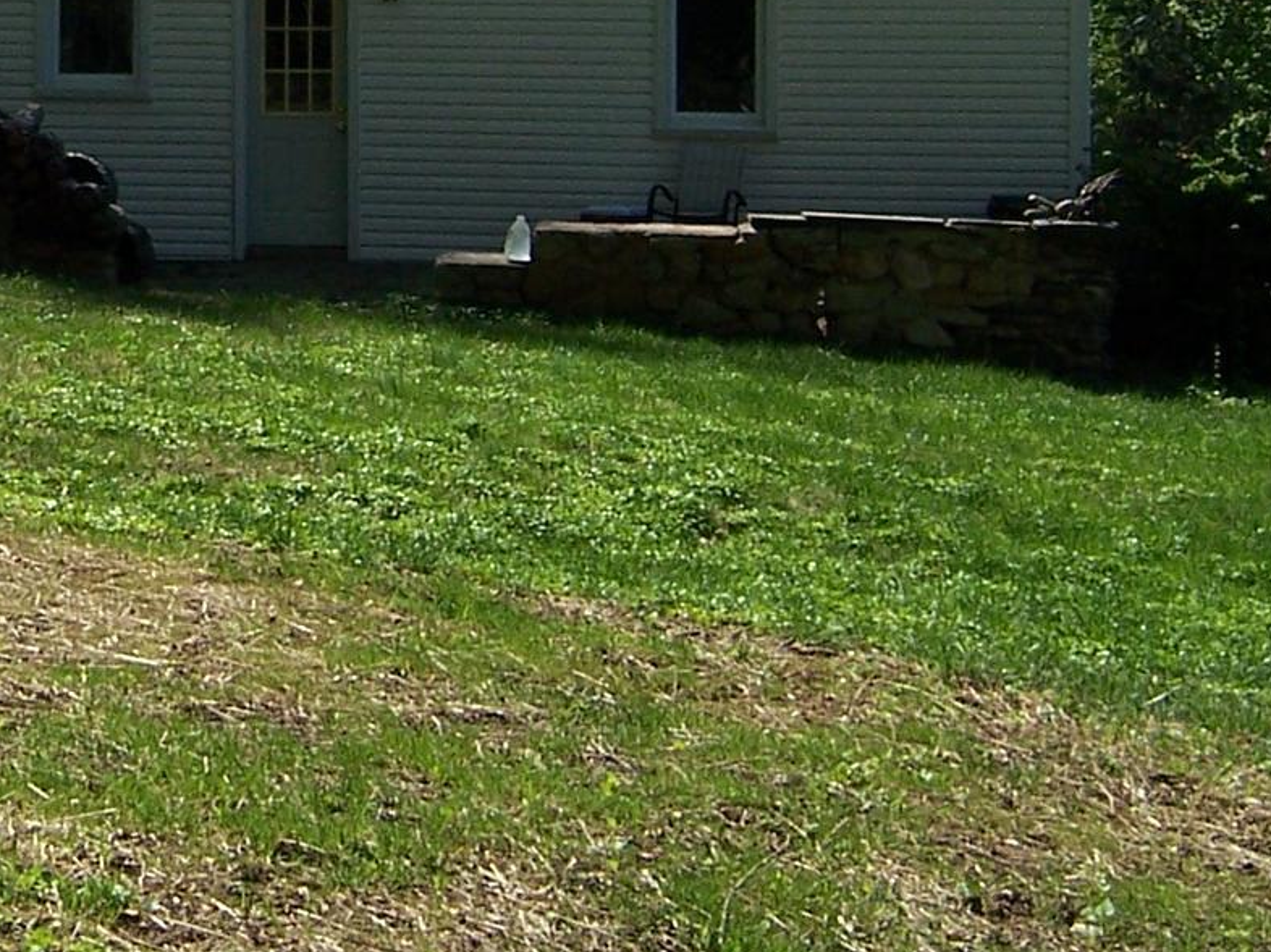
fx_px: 3157
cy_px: -73
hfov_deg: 22.0
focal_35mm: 86
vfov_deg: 16.7
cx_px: 37
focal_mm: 5.5
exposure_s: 1/1000
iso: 80
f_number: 3.4
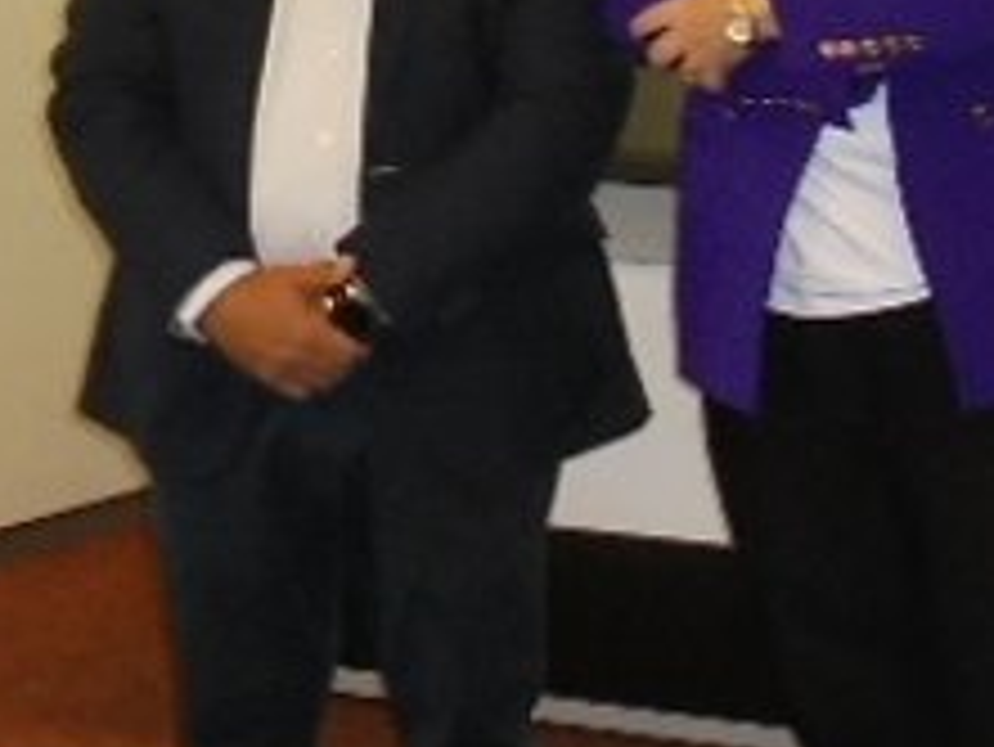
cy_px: 99
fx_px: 3850
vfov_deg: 11.0
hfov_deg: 14.2
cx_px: 1205
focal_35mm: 134
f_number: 4.5
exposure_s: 1/50
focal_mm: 7.8
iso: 800
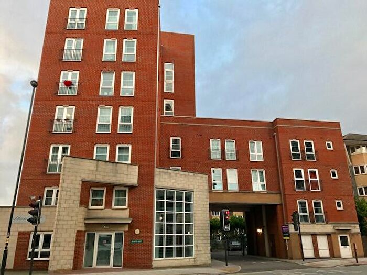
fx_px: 297
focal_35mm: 28
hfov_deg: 63.4
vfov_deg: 49.7
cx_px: 184
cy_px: 138
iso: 20
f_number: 1.8
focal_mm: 3.99
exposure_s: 1/118
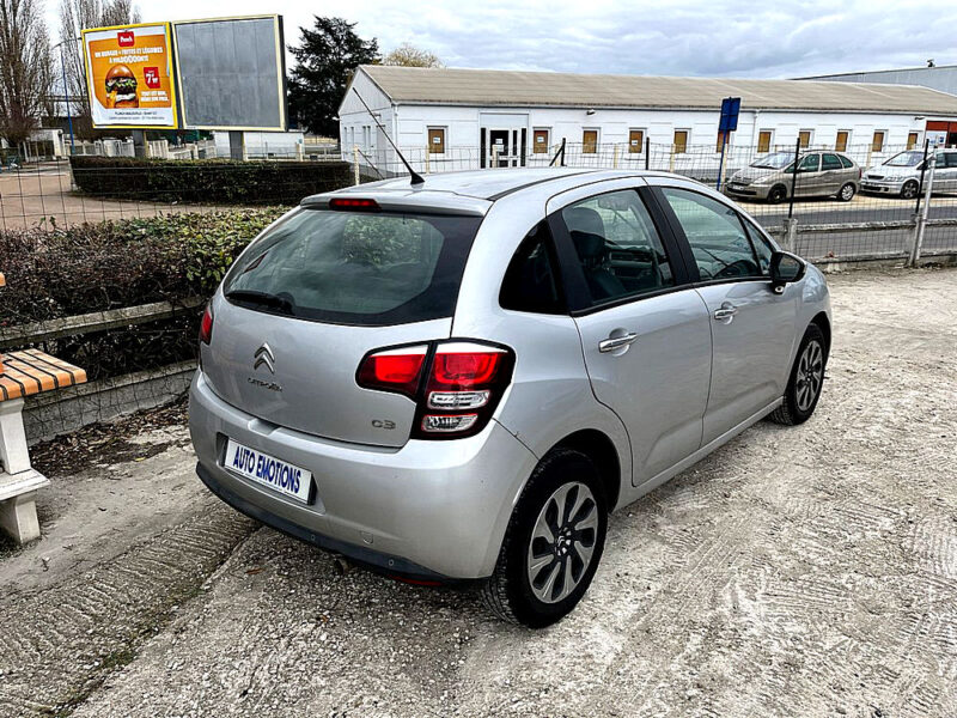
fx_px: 719
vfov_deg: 53.1
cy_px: 359
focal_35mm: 26
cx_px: 478
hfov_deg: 67.3
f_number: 1.6
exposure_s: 1/1036
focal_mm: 5.1
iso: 50
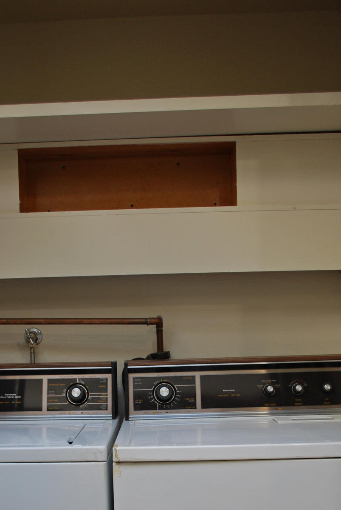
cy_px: 417
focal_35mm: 50
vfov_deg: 37.9
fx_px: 708
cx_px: 132
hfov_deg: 27.0
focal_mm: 20
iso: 200
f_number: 3.8
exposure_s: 1/60
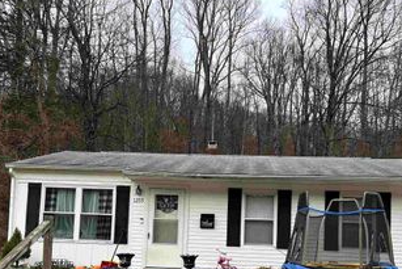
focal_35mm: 44
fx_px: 492
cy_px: 234
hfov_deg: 44.4
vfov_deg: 29.5
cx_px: 225
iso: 50
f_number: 1.5
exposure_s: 1/121
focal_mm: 5.7
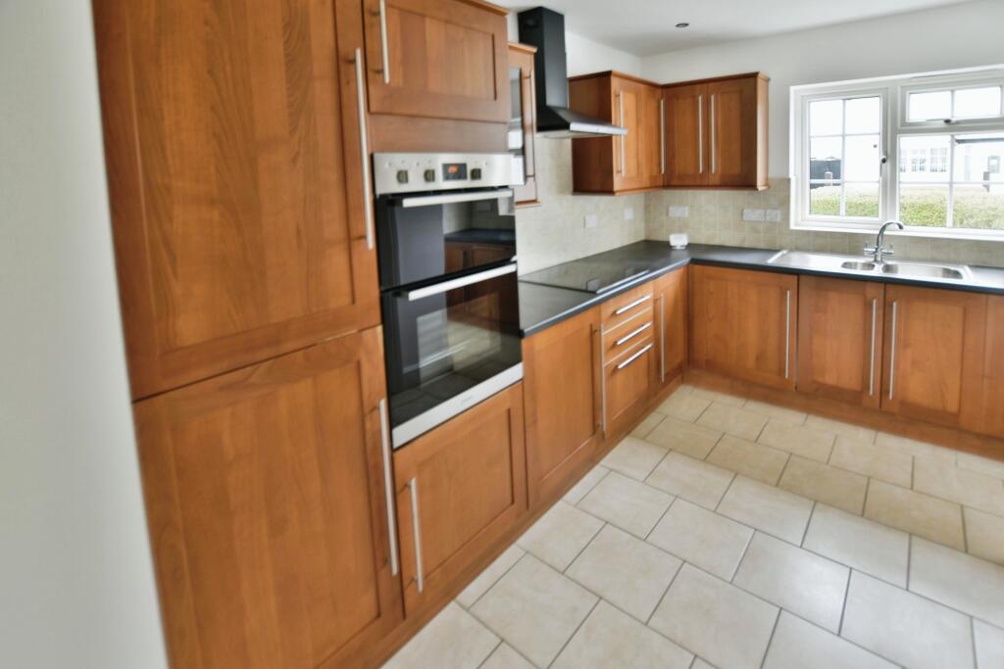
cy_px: 334
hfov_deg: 100.4
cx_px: 502
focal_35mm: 15
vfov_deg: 77.3
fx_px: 418
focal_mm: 10
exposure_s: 1/4
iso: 100
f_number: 3.5
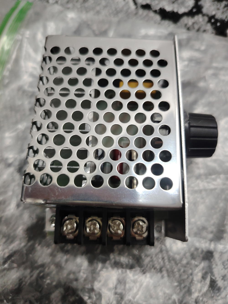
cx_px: 114
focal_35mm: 24
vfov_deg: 71.6
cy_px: 152
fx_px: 211
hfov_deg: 56.8
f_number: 1.75
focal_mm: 5.25
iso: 401
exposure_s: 1/33.3
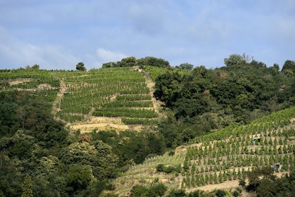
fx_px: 1639
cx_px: 148
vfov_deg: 6.9
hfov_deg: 10.3
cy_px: 98
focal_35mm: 200
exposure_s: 1/400
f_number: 8
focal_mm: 200
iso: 200
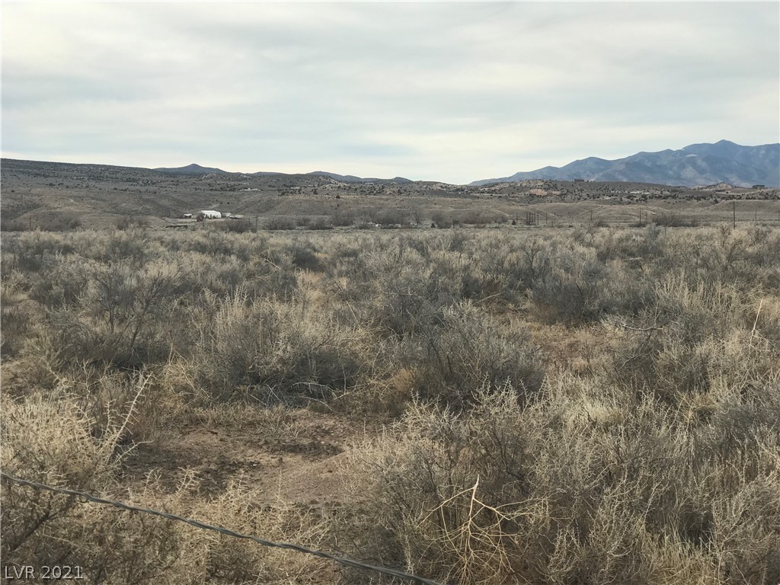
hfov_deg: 33.8
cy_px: 292
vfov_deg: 25.7
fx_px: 1284
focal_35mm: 57
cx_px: 390
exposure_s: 1/725
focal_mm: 6.6
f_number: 2.8
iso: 20
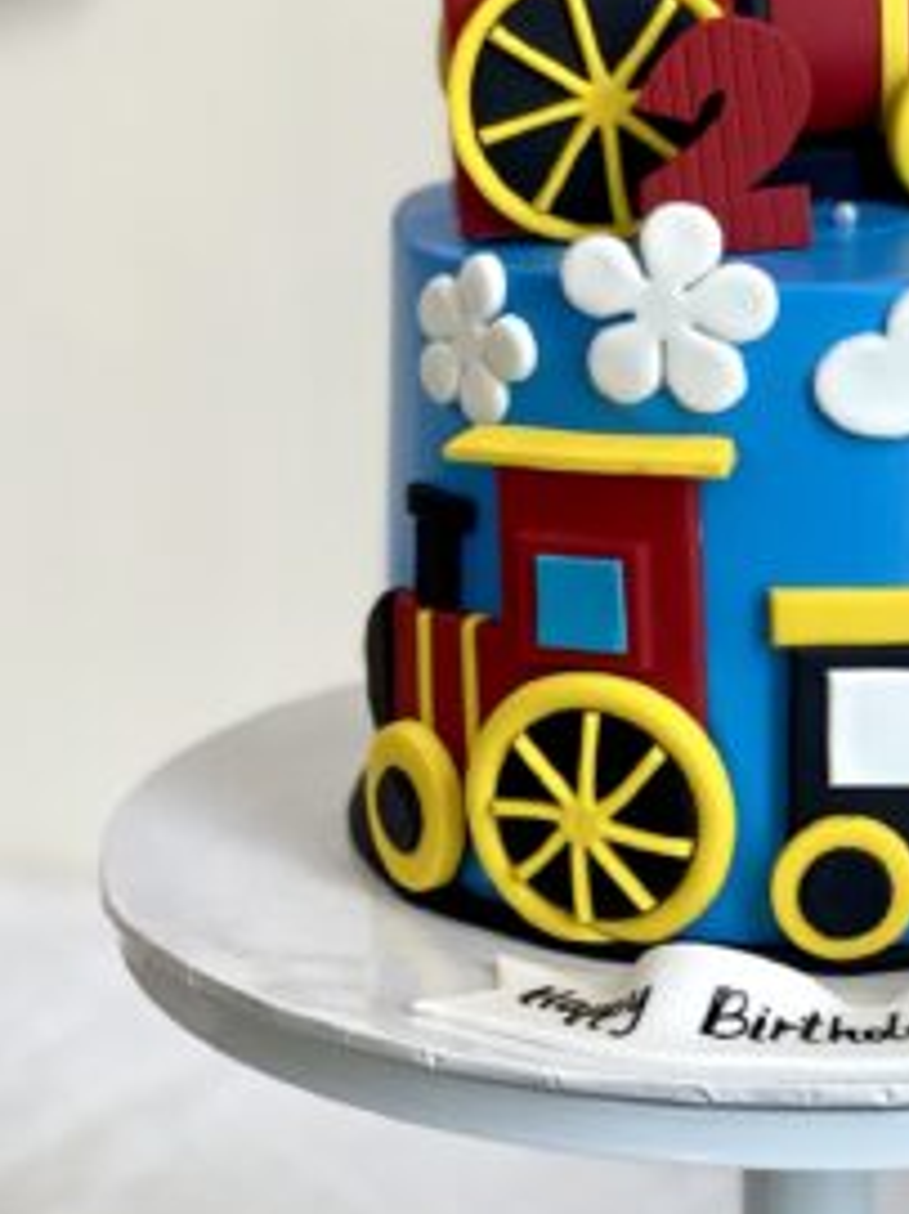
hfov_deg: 11.7
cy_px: 244
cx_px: 815
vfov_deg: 15.5
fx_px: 4415
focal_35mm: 126
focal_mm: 7.5
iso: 50
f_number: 2.2
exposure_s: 1/100
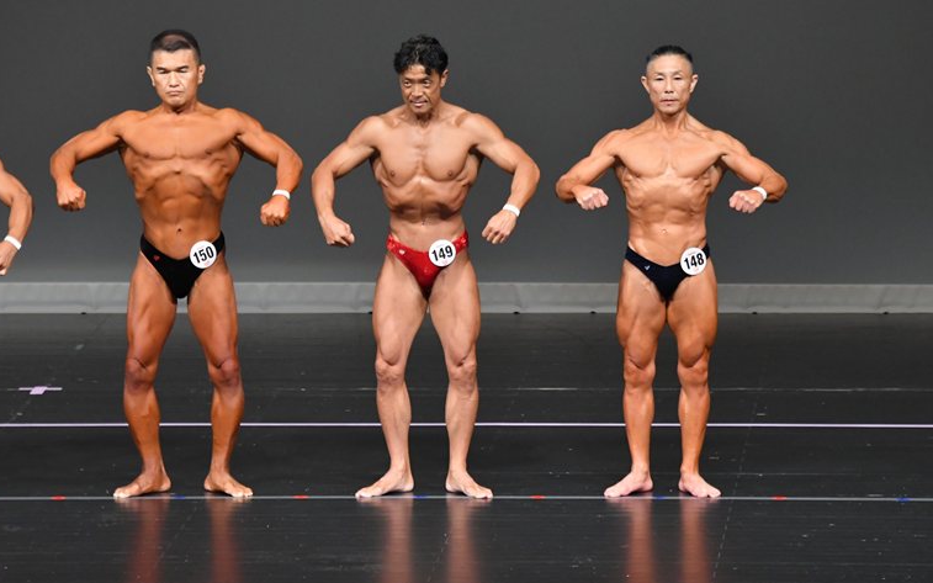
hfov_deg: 6.7
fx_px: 7958
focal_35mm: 313
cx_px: 465
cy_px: 288
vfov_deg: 4.2
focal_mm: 200
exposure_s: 1/400
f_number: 5.6
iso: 4000
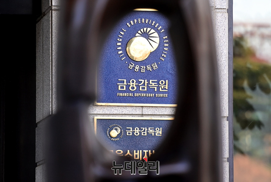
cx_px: 136
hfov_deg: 10.3
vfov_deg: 6.9
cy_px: 91
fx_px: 1509
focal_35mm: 200
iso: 250
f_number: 2.8
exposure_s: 1/160
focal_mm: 200
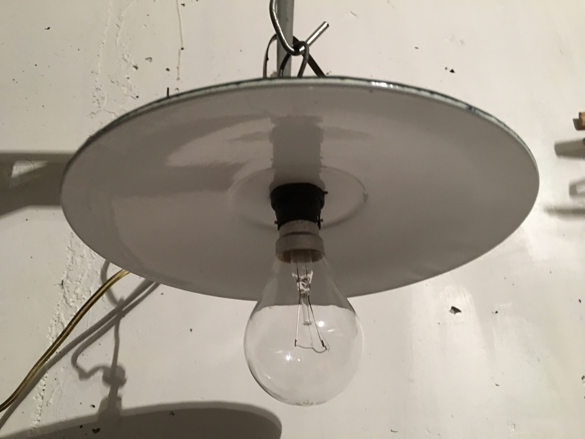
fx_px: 490
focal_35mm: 29
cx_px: 292
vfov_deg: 48.2
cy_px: 220
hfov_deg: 61.7
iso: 125
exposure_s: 1/8
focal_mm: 4.15
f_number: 2.2
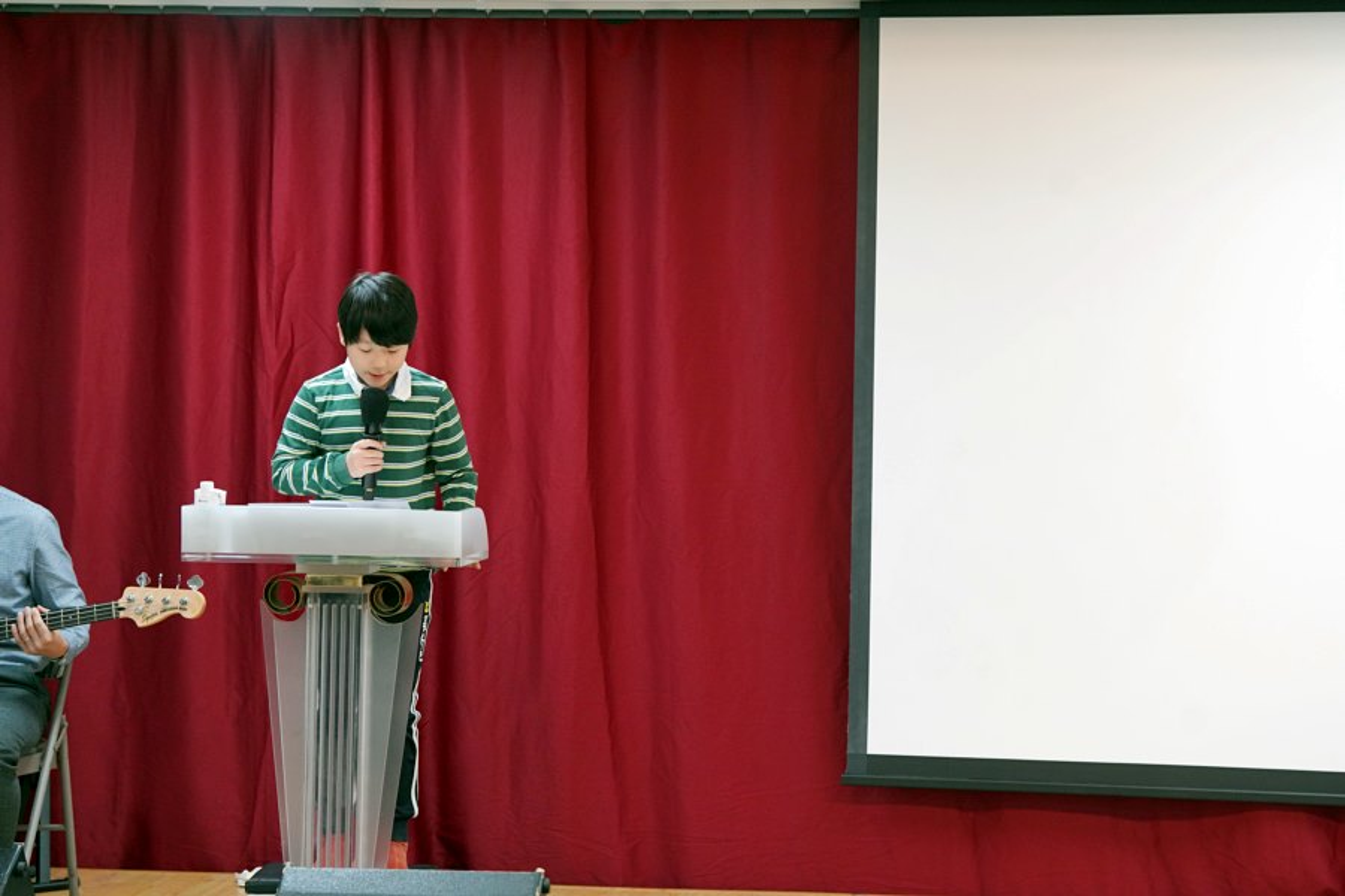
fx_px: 3512
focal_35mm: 94
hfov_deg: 21.7
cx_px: 672
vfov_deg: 14.6
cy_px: 448
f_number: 4
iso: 2000
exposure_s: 1/160
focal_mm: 94
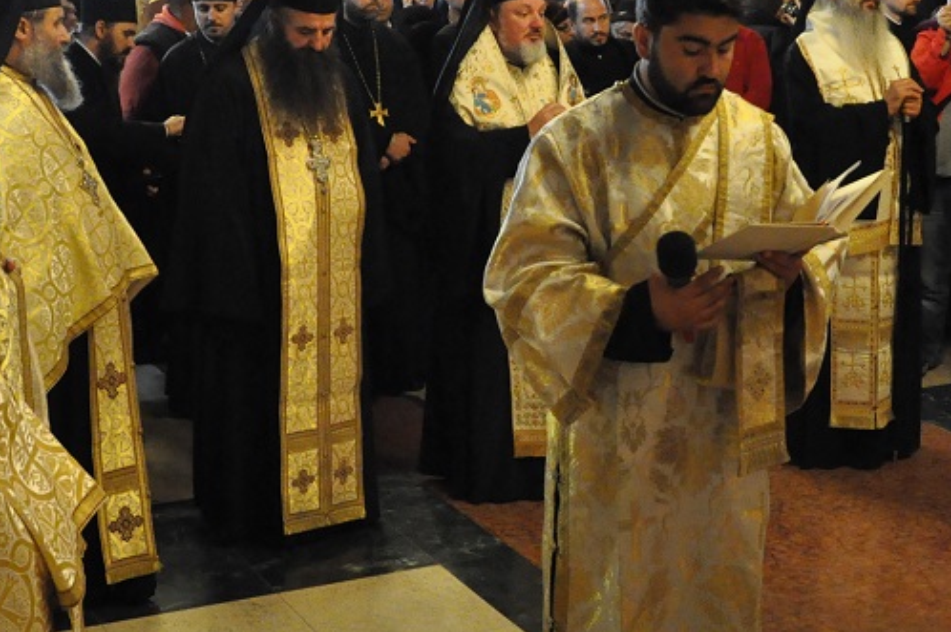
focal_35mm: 65
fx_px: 1715
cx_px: 724
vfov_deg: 20.9
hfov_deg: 30.4
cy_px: 308
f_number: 4.5
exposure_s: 1/30
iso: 3200
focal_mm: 18
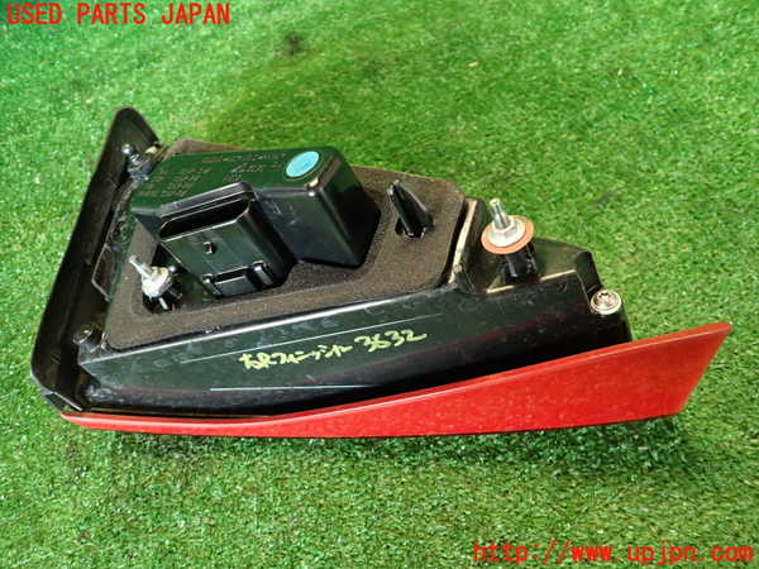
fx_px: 548
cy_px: 284
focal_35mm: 25
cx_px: 380
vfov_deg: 54.9
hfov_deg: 69.4
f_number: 2
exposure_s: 1/30
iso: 250
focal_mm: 4.5
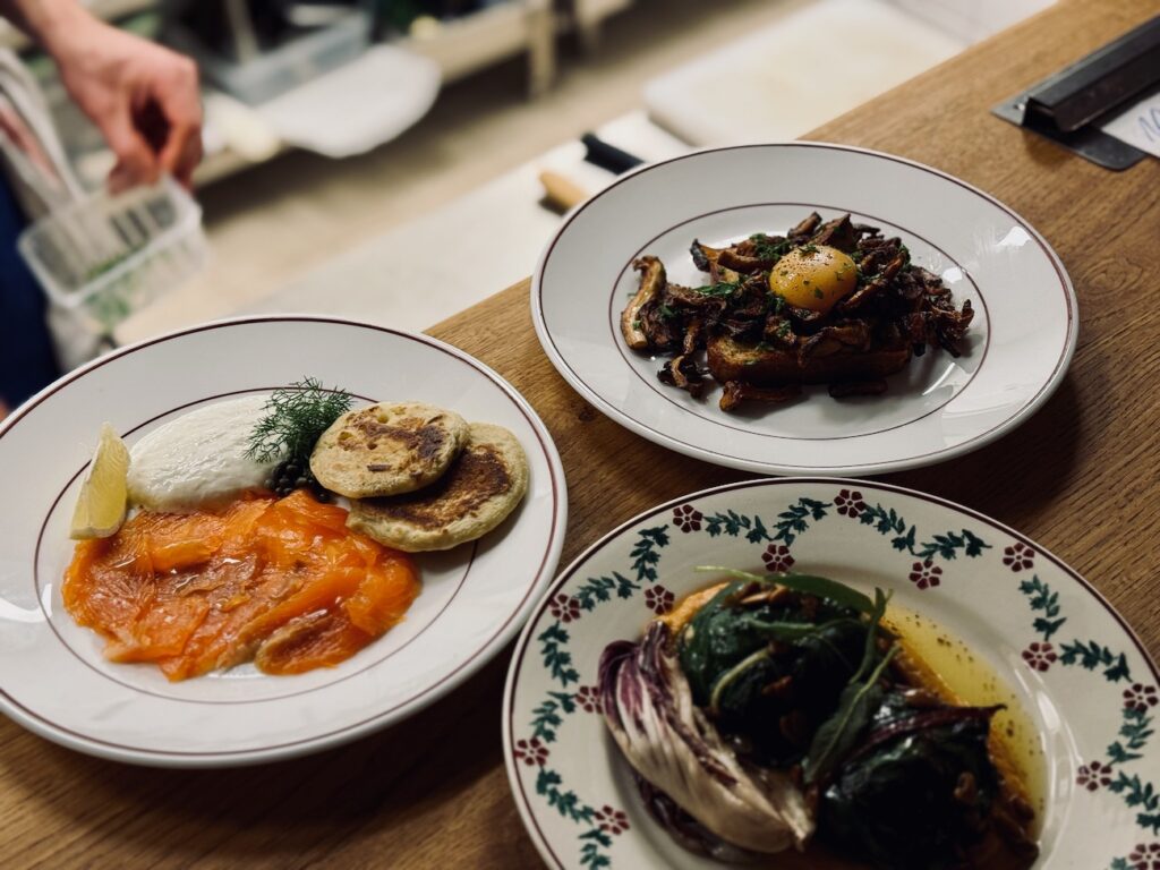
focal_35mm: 48
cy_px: 435
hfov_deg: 39.7
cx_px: 580
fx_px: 1609
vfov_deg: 30.3
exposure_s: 1/50
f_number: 1.78
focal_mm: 6.76
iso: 64
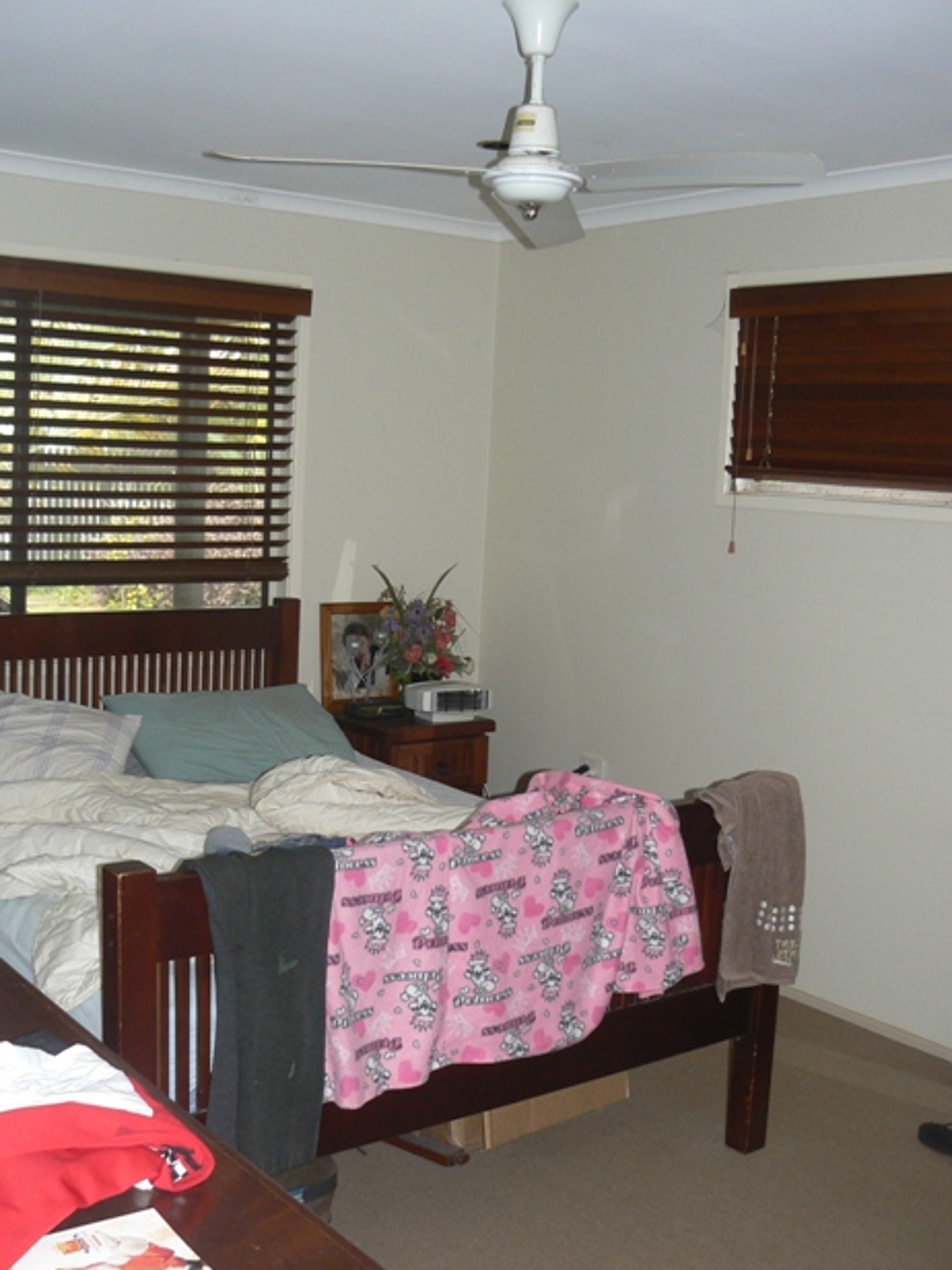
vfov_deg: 47.9
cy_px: 617
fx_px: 1430
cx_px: 457
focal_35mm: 39
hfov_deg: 36.8
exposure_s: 1/80
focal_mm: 6
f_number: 2.8
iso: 100
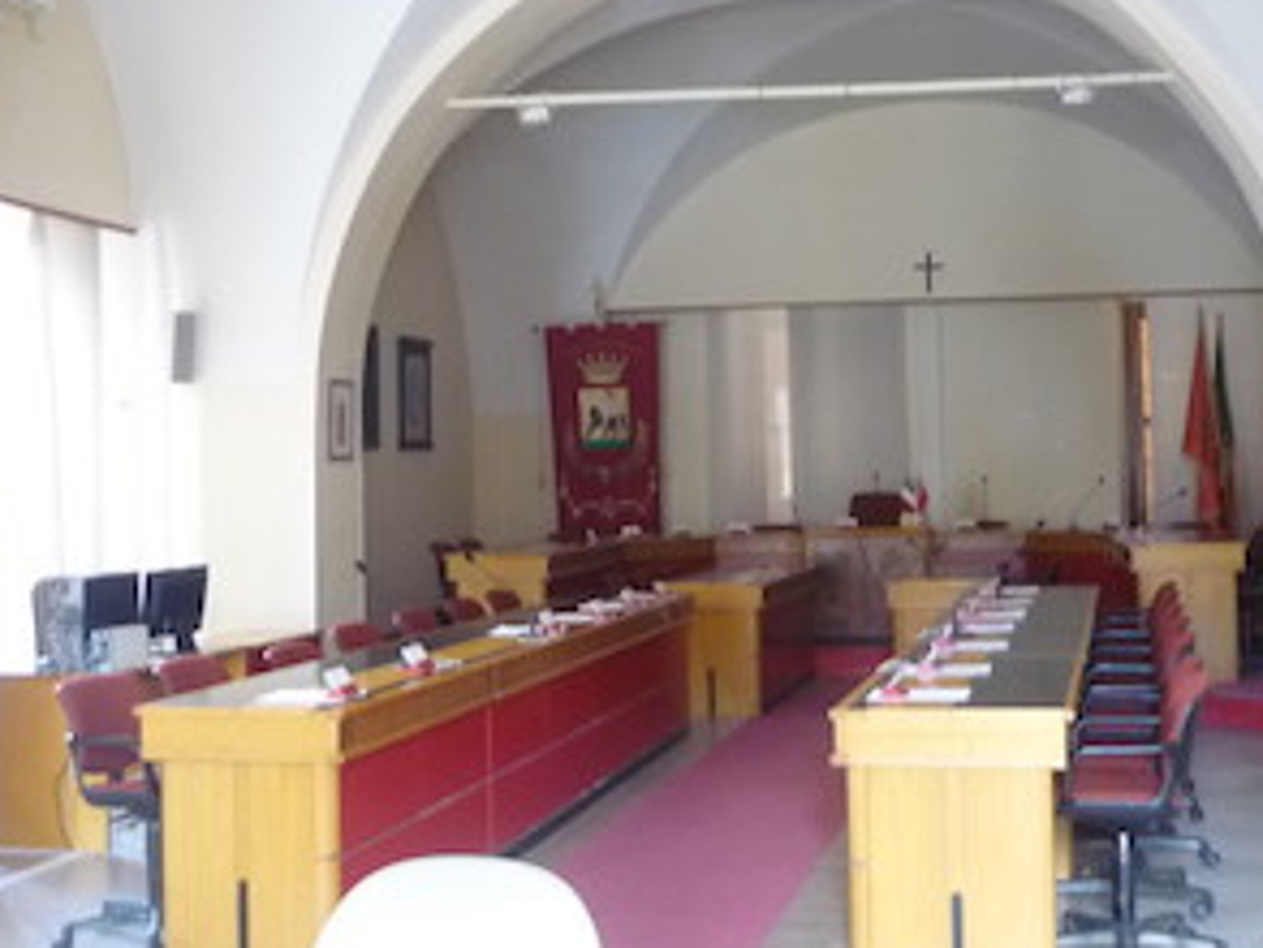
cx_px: 746
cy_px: 375
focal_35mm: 45
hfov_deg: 41.9
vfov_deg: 32.1
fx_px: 1643
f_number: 2.8
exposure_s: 1/8
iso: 400
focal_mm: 5.5
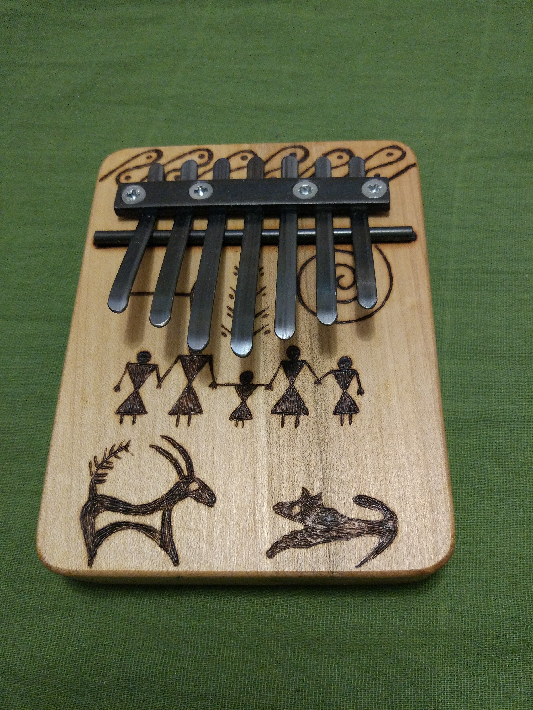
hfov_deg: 49.7
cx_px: 266
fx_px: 575
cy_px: 355
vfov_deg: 63.4
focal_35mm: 28
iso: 823
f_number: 2
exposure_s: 1/17
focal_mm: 4.26
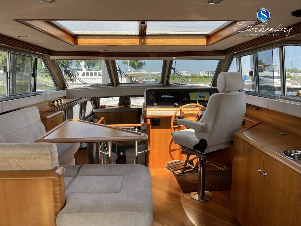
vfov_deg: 53.1
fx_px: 226
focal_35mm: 26
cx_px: 150
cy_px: 113
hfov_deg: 67.3
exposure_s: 1/537
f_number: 1.6
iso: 50
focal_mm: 5.1
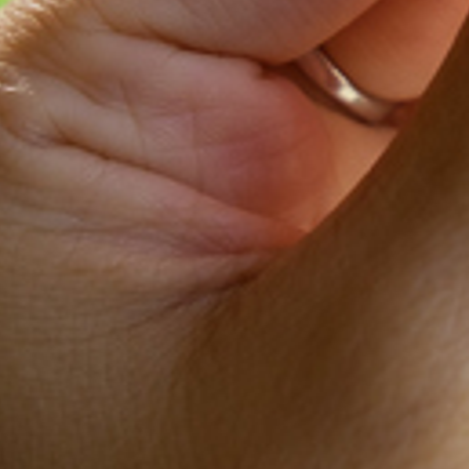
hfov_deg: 7.9
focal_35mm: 214
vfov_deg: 8.0
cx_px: 818
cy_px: -278
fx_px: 3280
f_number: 3.6
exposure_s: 1/160
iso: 200
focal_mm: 30.2
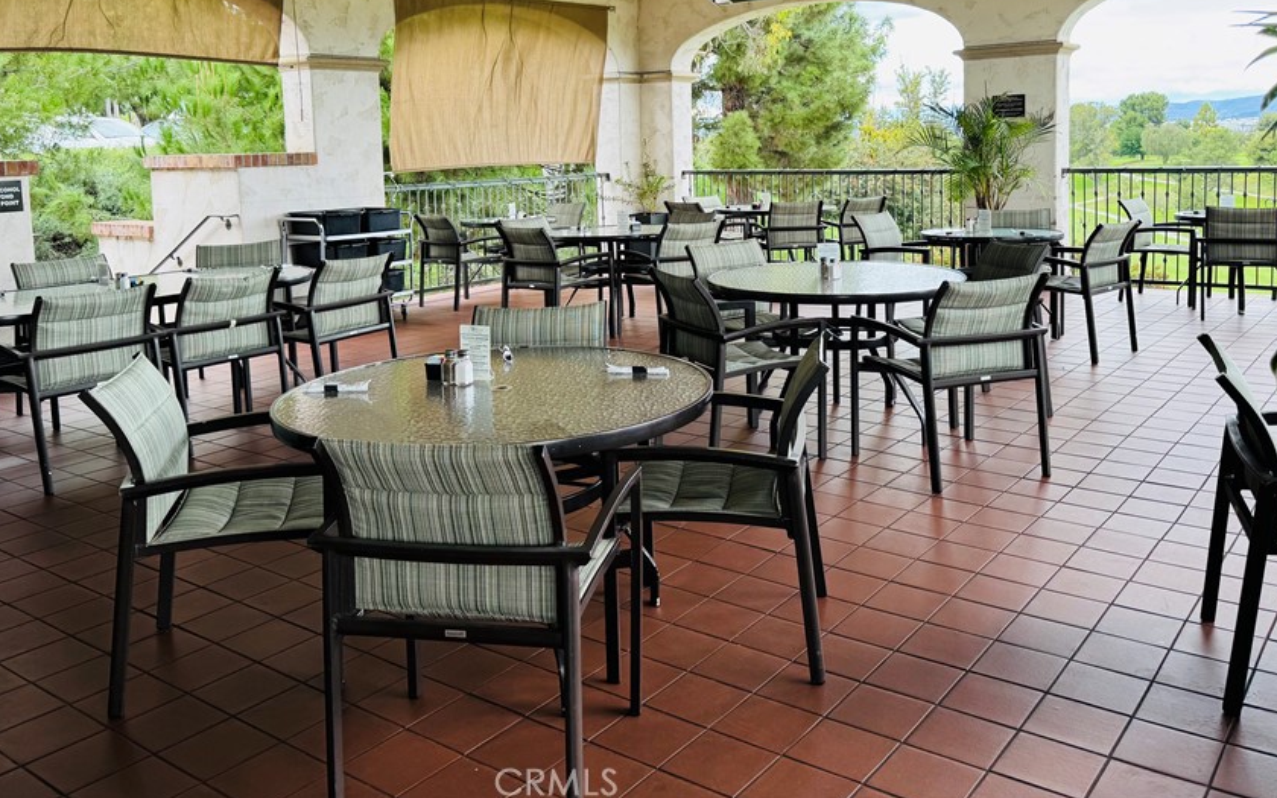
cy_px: 220
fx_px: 1079
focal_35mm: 31
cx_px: 677
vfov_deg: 39.7
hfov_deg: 61.2
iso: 50
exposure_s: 1/128
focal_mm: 6.76
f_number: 1.78
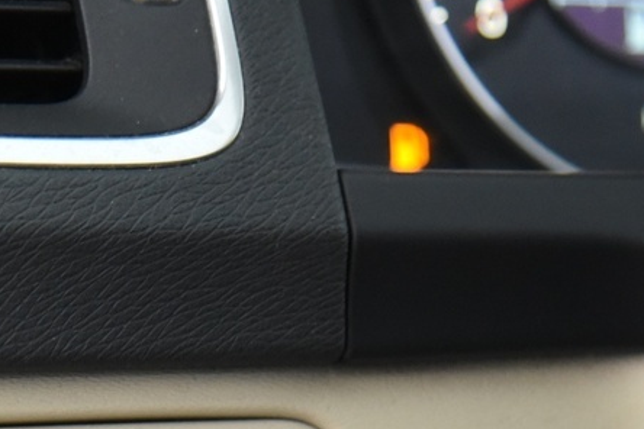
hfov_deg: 6.9
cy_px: 587
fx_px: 5348
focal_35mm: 299
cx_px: 6
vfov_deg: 4.6
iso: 4000
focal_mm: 82
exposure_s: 1/25
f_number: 4
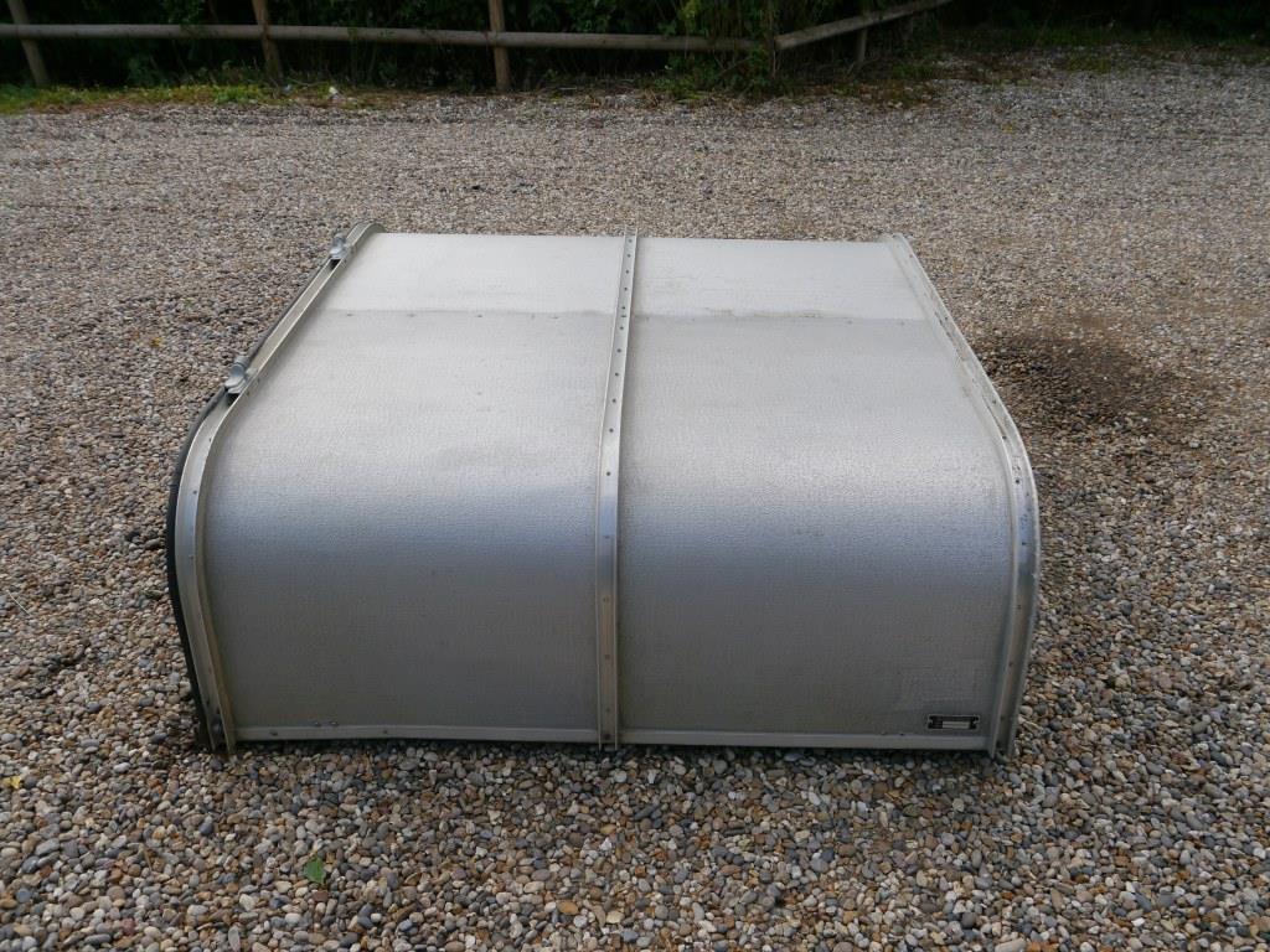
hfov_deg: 63.4
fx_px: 1027
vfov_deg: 49.7
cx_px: 635
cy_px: 476
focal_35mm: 28
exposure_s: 1/320
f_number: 6.3
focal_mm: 14
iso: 160
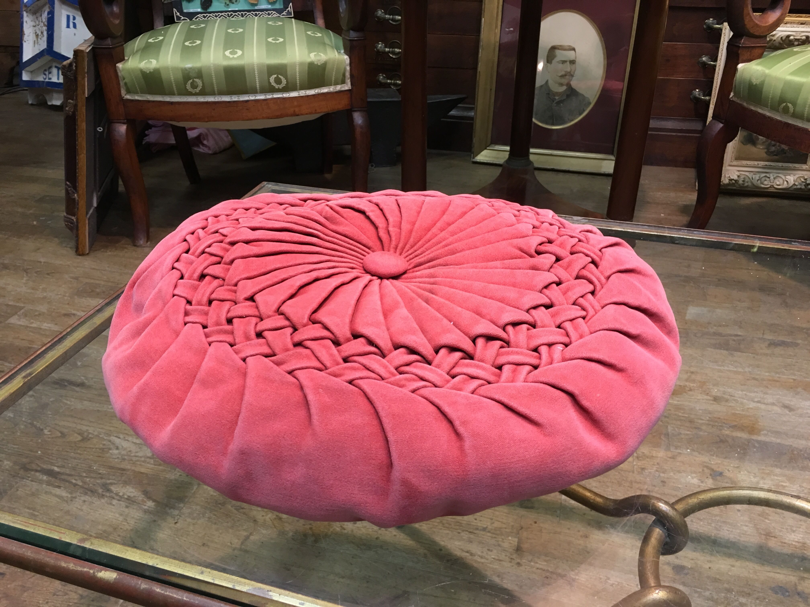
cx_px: 405
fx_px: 679
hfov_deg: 61.7
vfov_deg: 48.2
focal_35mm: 29
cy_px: 304
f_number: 2.2
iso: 125
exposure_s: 1/33
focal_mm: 4.15
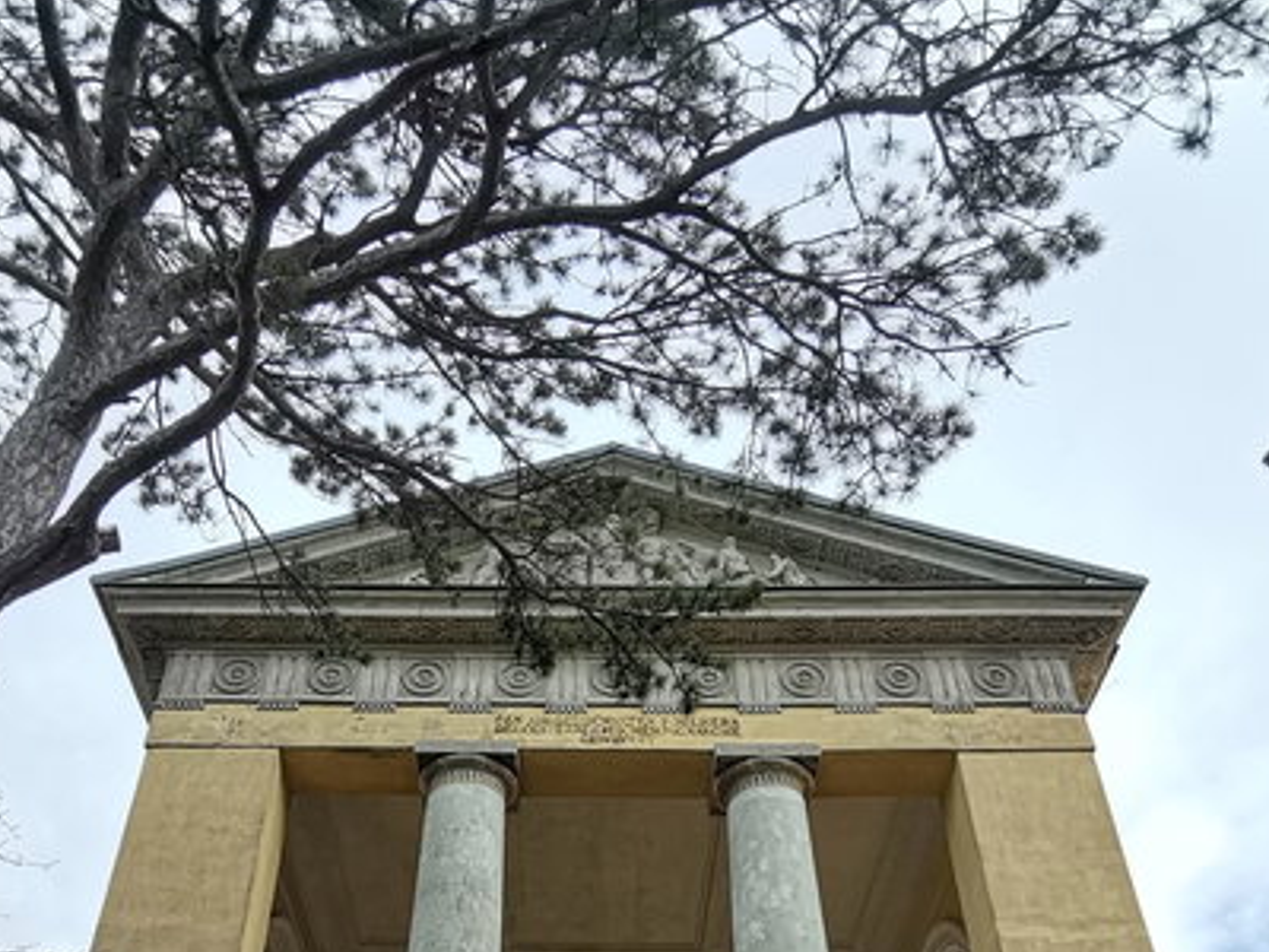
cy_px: 803
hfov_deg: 53.8
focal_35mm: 34
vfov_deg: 39.6
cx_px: 542
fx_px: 1246
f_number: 2.4
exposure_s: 1/229
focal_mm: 1.78
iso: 50
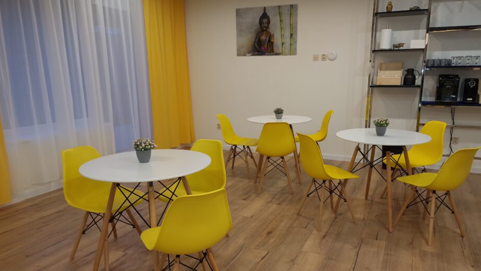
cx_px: 259
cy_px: 150
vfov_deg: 41.4
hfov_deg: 67.8
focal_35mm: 28
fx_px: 357
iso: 298
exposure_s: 1/33
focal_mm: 6.4
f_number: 1.8
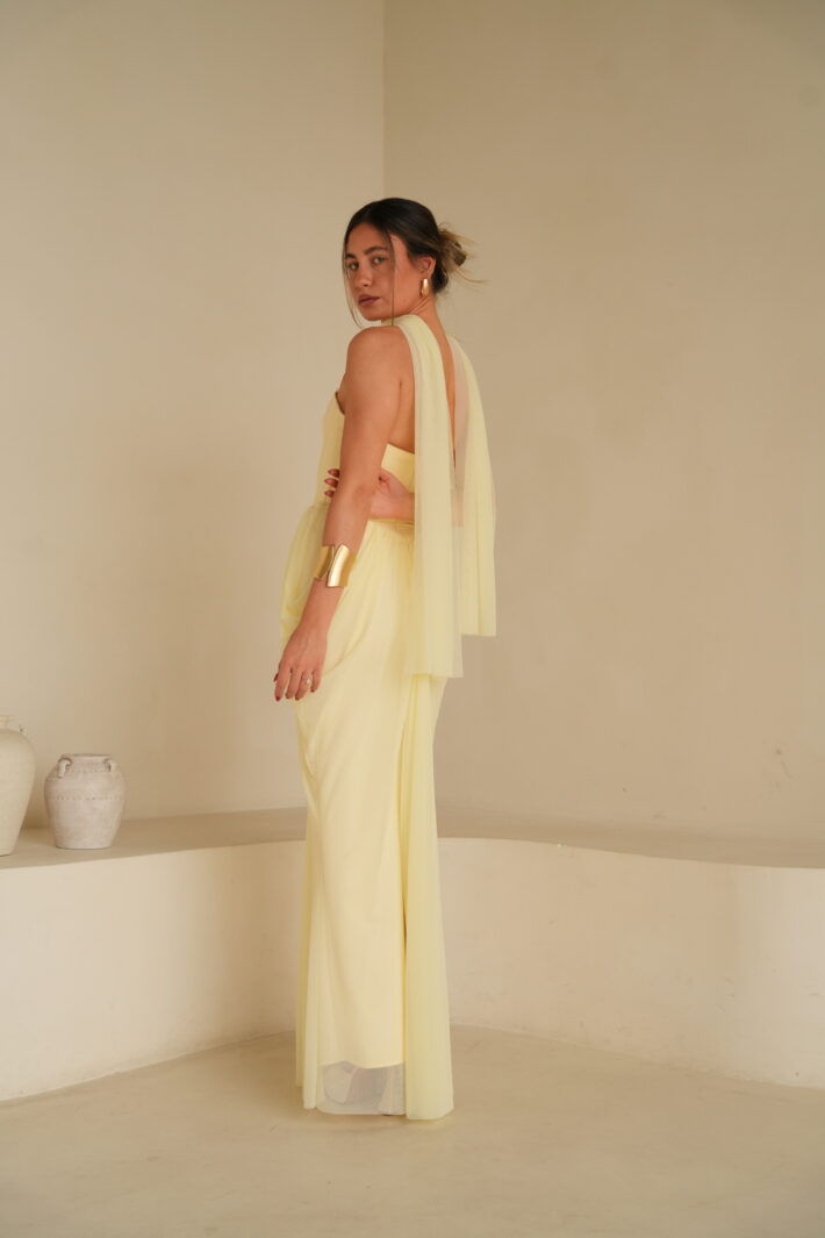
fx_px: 1571
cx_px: 412
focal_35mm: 46
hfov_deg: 29.4
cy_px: 619
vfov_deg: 43.0
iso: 640
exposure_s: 1/125
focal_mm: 45.7
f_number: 5
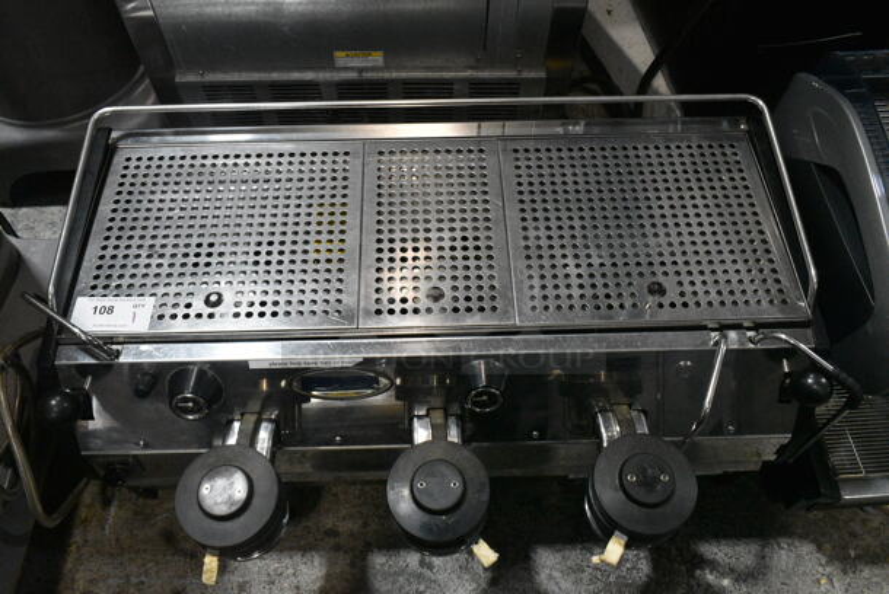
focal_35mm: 30
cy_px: 297
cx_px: 444
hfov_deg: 61.9
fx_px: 742
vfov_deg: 43.7
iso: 6400
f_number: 9
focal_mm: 20
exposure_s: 1/500
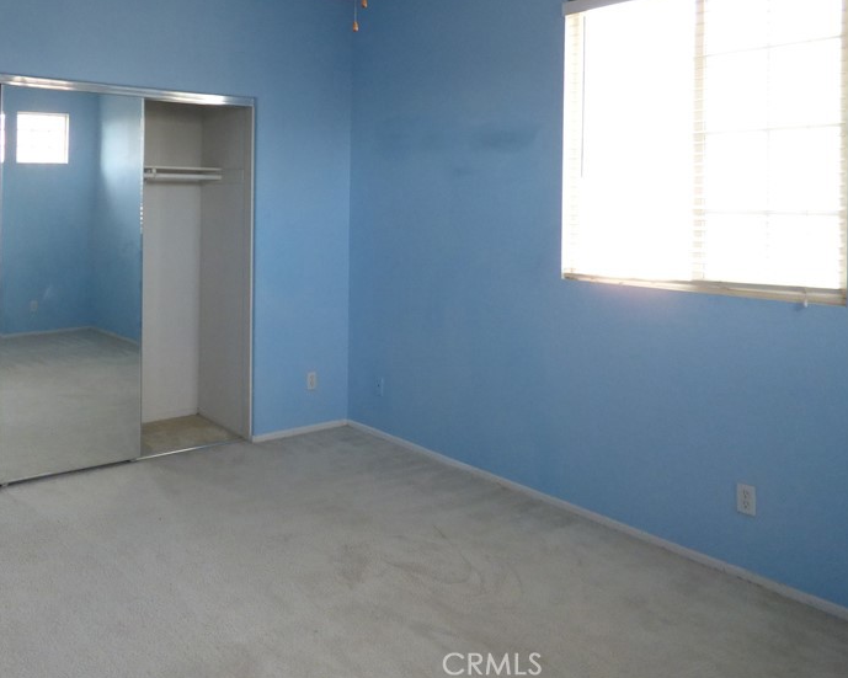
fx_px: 728
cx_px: 274
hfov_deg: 58.9
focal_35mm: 29
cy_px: 209
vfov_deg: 48.8
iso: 400
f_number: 2.8
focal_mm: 3.58
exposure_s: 1/40
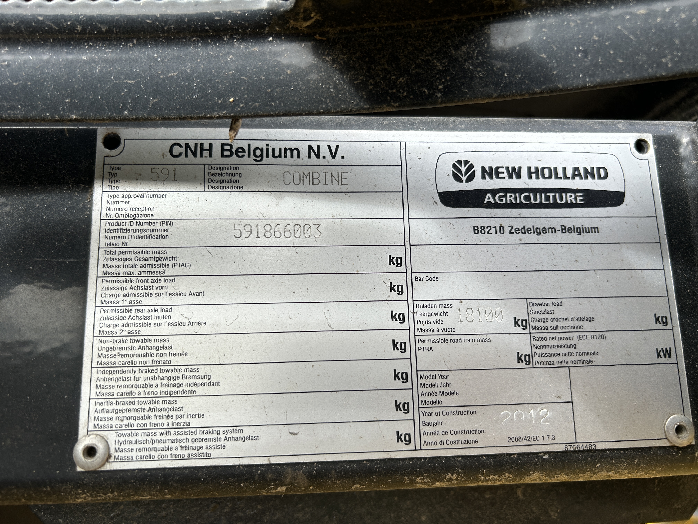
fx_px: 524
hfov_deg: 67.3
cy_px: 262
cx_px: 349
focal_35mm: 26
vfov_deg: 53.1
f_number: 1.5
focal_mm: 5.7
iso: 50
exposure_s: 1/1553
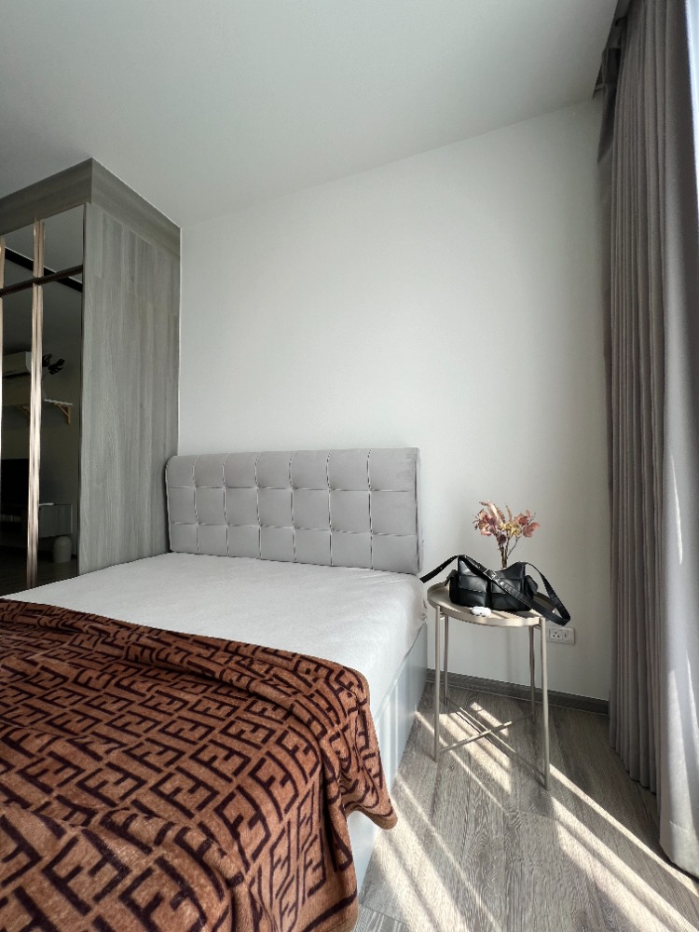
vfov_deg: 106.2
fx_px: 350
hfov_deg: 89.9
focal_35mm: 13
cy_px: 466
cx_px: 350
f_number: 1.8
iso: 32
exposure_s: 1/182
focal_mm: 1.57
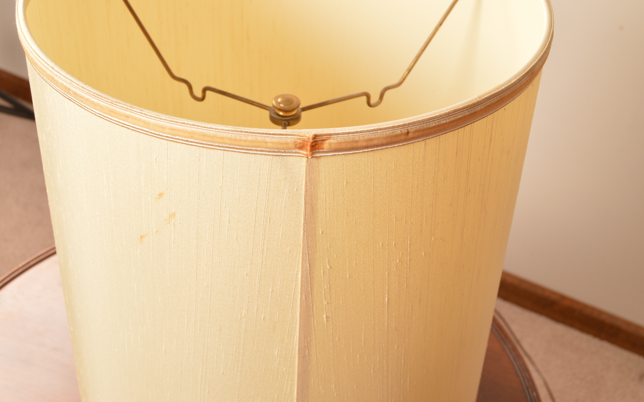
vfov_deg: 27.1
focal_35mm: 48
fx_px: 834
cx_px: 322
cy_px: 189
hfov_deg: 42.2
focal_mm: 31
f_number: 8
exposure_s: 1/125
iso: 200
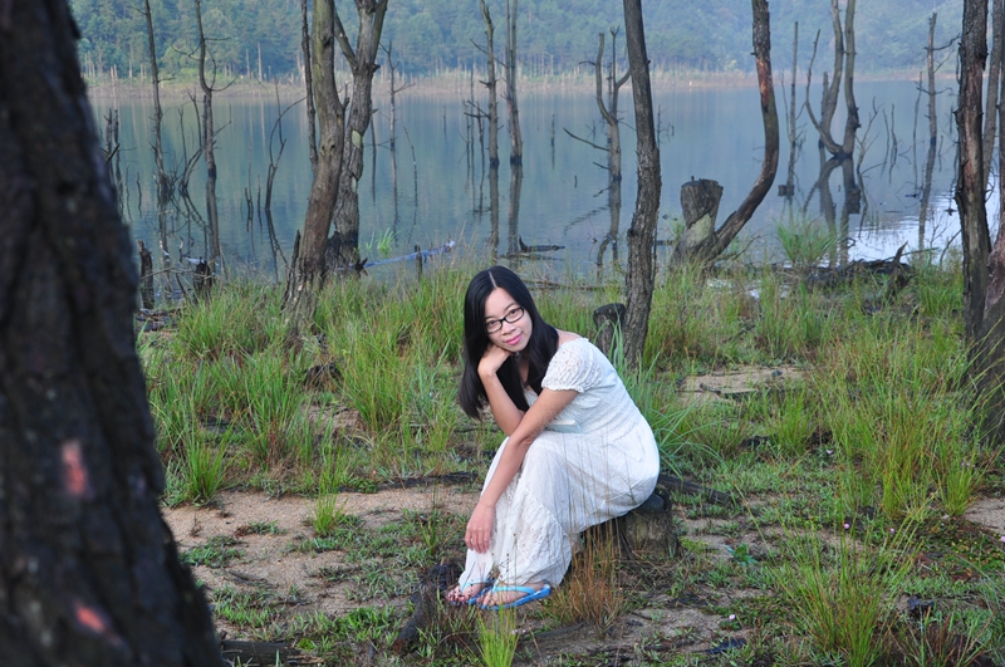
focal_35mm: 57
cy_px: 334
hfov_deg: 35.1
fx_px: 1589
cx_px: 502
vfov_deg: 23.7
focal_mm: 38
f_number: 5.6
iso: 250
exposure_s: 1/200
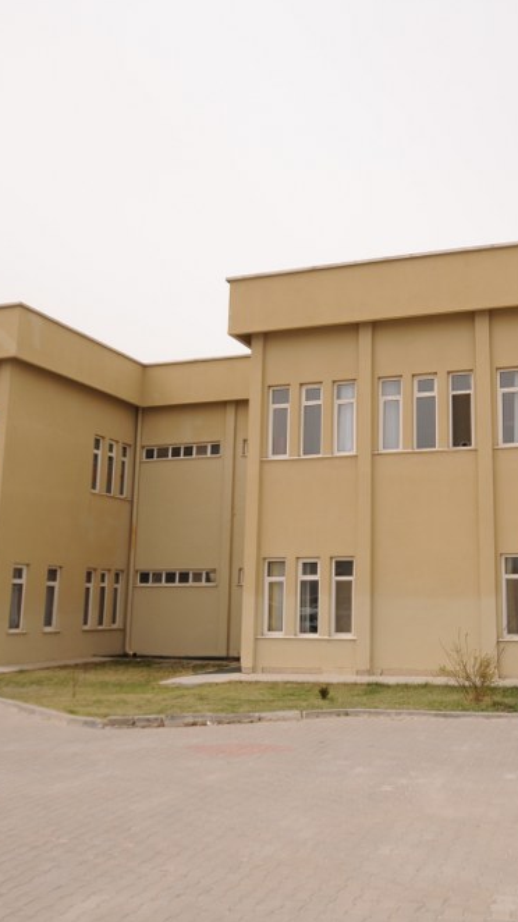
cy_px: 465
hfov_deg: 33.7
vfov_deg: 58.0
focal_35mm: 34
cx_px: 405
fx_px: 831
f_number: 9
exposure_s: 1/320
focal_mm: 14
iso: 200
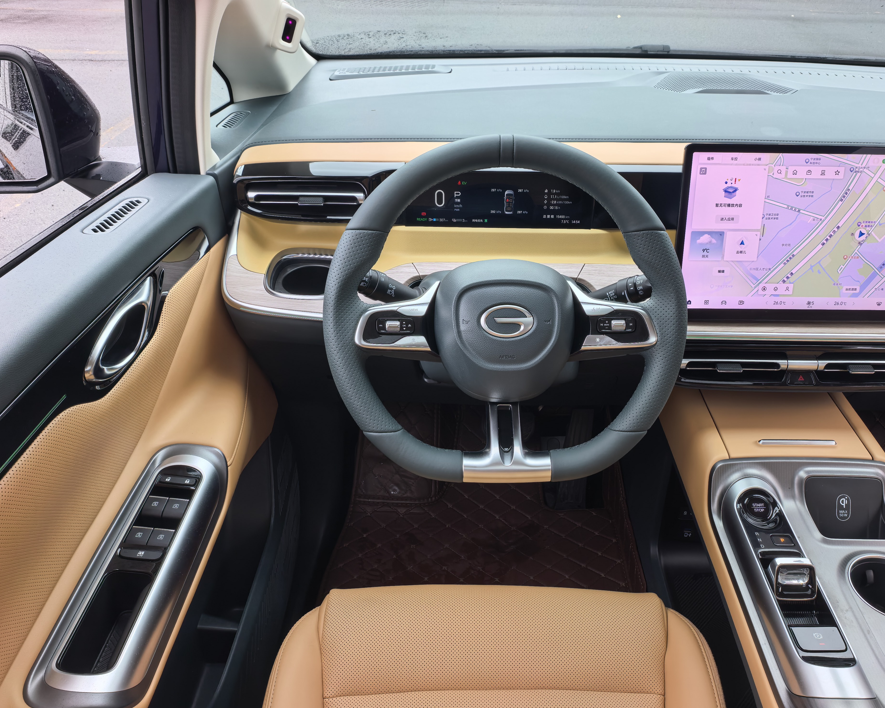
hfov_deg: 65.9
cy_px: 368
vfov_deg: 54.9
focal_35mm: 26
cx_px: 482
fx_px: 681
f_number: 4
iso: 125
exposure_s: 1/50
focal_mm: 6.98
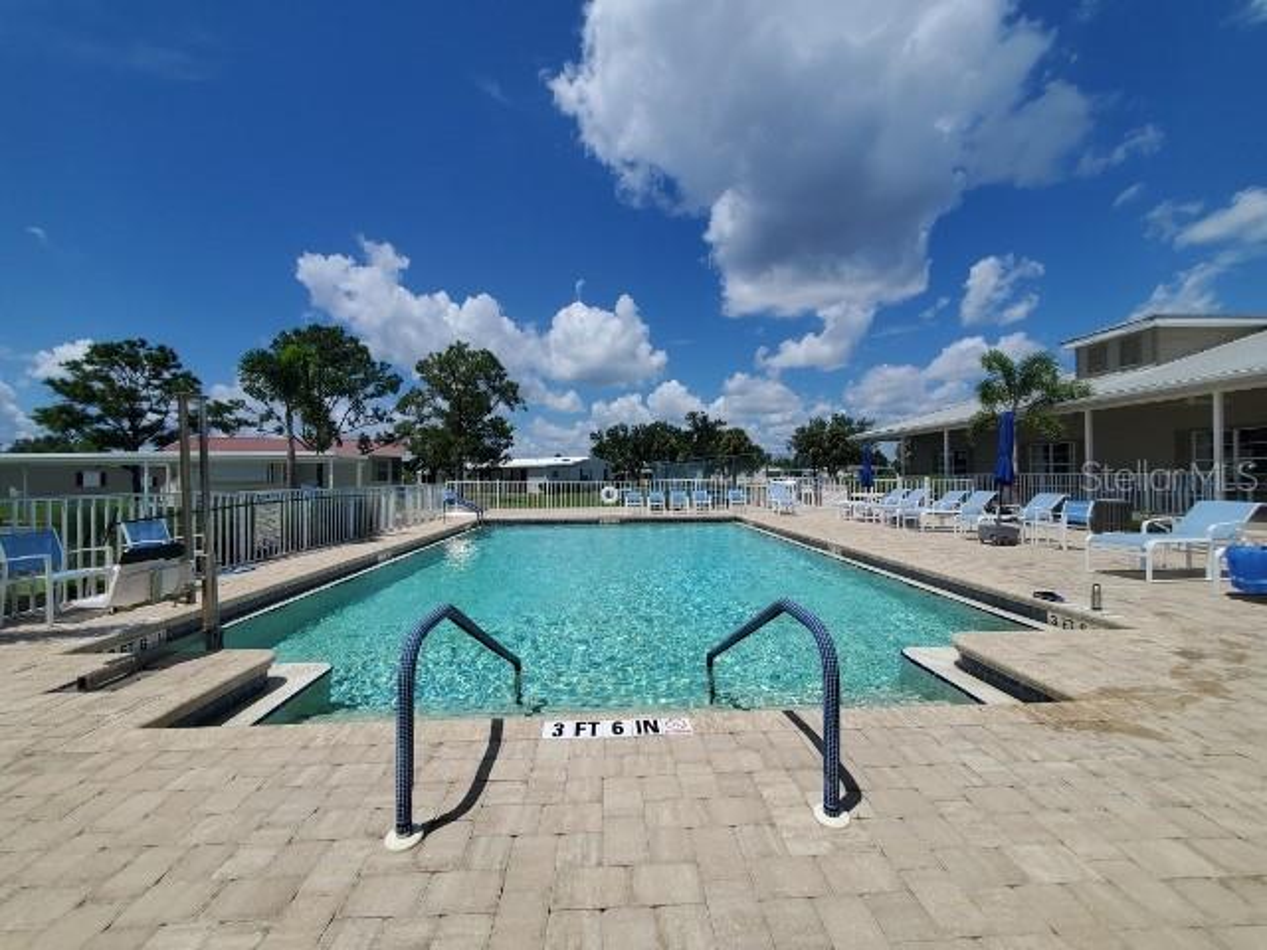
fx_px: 476
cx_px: 634
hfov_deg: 106.2
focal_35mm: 13
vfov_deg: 89.9
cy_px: 475
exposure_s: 1/2384
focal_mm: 1.8
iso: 50
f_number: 2.2
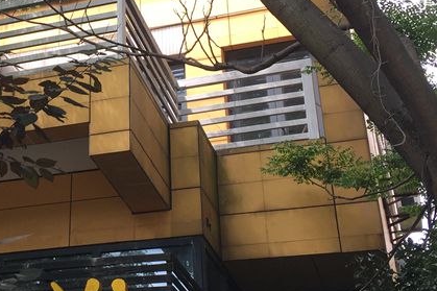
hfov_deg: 27.1
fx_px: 874
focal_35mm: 72
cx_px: 41
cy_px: 68
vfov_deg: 18.8
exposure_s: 1/370
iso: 32
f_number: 2.2
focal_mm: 4.15
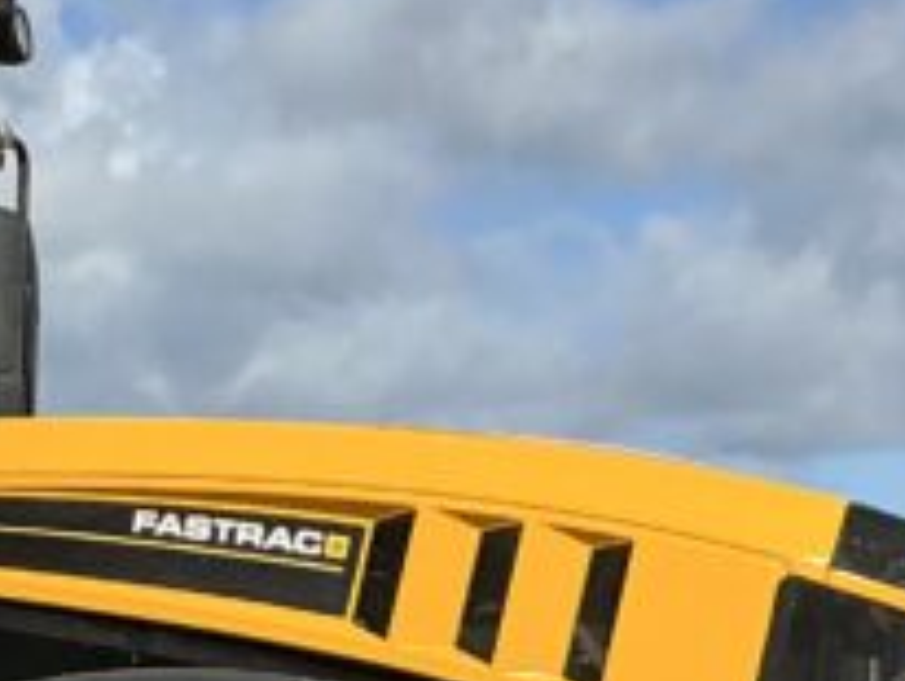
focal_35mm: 139
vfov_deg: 10.6
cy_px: 747
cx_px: -290
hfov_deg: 13.6
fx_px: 3638
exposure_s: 1/2427
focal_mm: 3
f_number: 1.8
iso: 25
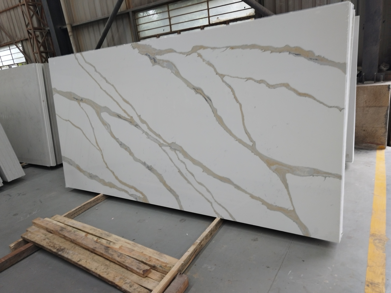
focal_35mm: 26
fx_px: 294
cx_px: 196
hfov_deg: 67.3
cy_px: 146
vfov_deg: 53.1
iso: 683
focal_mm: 6.24
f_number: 1.9
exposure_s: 1/33.3
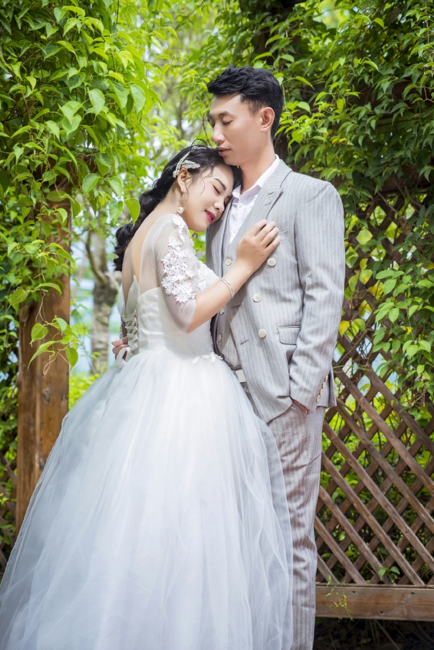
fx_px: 1897
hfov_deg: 13.1
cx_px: 217
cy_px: 325
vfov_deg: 19.4
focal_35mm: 105
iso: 200
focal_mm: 105
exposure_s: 1/250
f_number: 6.3
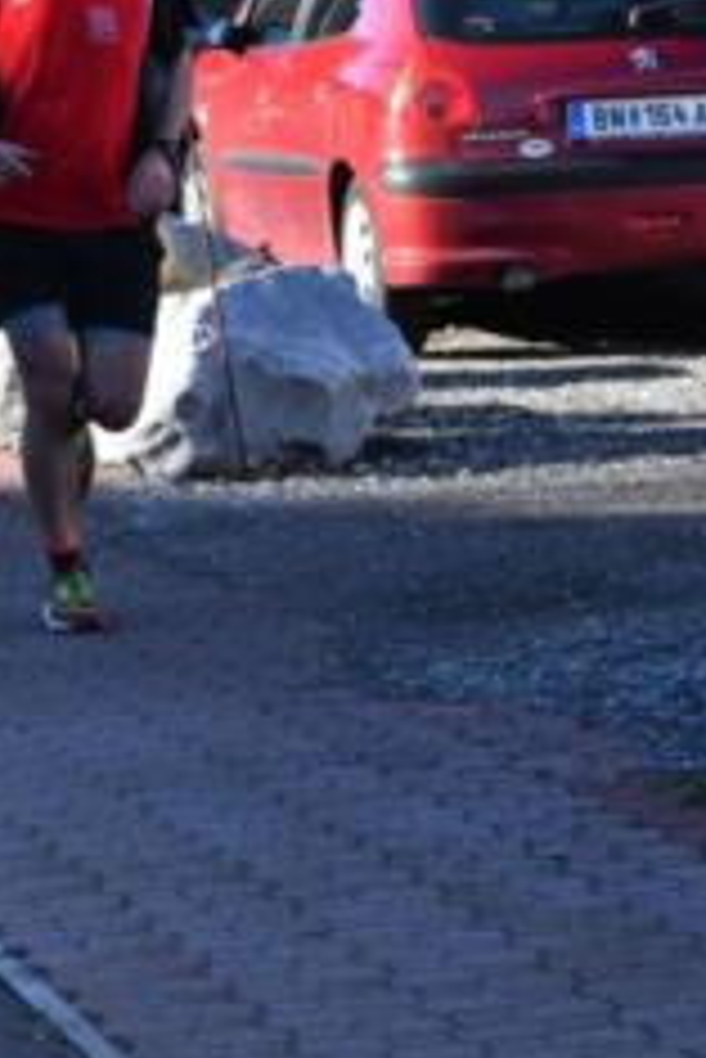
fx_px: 8430
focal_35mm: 287
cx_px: 241
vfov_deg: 7.2
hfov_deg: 4.8
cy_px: 113
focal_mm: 90
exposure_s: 1/1250
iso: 2000
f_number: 14
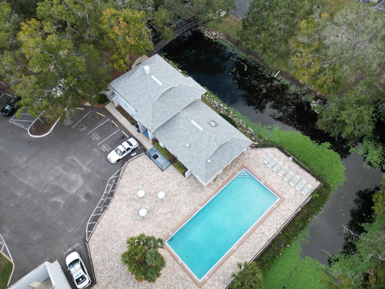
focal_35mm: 26
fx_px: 289
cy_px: 148
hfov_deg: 67.3
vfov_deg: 53.1
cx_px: 195
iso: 150
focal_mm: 6.72
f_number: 1.7
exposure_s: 1/800
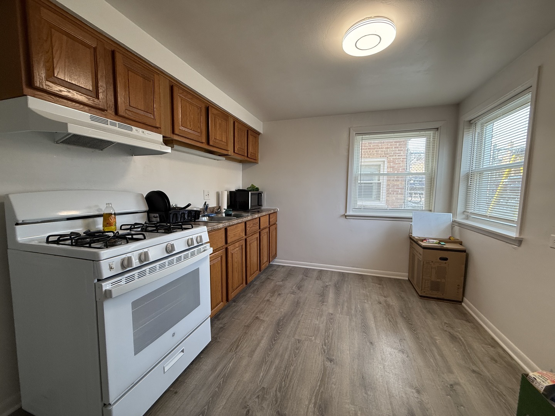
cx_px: 278
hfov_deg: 102.1
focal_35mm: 14
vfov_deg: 85.7
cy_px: 208
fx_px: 224
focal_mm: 2.22
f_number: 2.2
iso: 125
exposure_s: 1/120
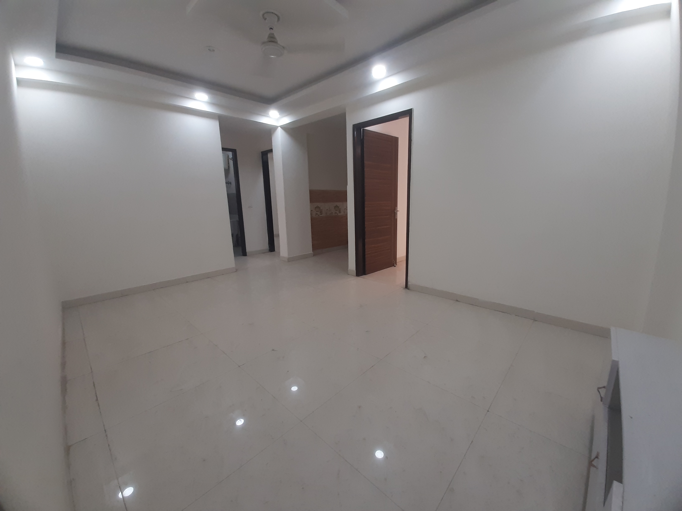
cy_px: 256
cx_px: 341
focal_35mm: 13
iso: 80
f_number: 2.2
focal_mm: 1.42
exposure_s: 1/50
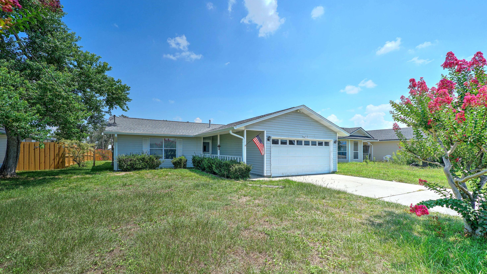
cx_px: 243
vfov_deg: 70.3
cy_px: 151
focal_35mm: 15
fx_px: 194
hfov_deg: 103.0
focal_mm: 14
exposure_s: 1/400
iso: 100
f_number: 8
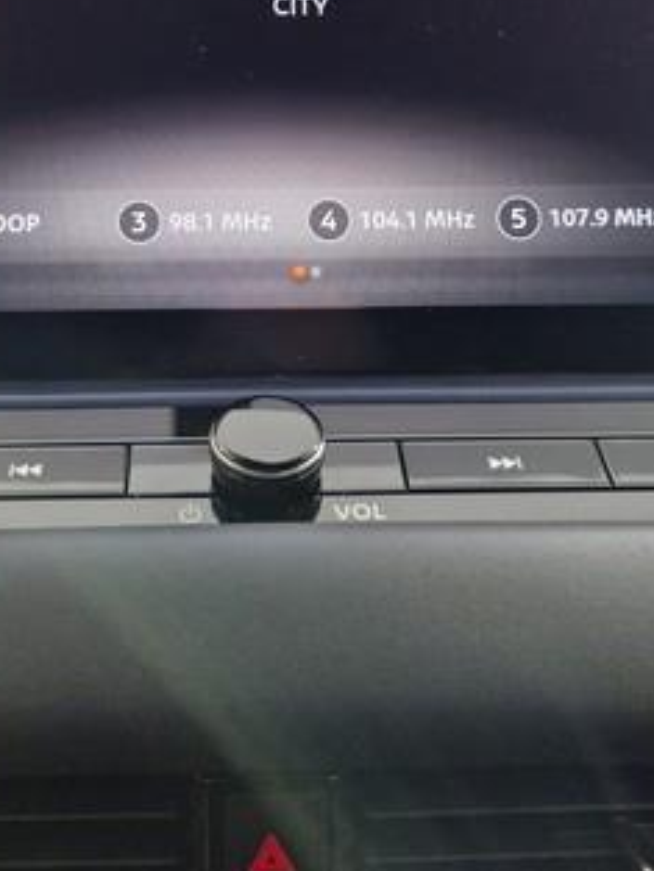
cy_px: 223
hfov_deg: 30.7
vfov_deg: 39.4
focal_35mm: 47
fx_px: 1183
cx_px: 231
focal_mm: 5.4
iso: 400
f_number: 1.8
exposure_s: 1/100
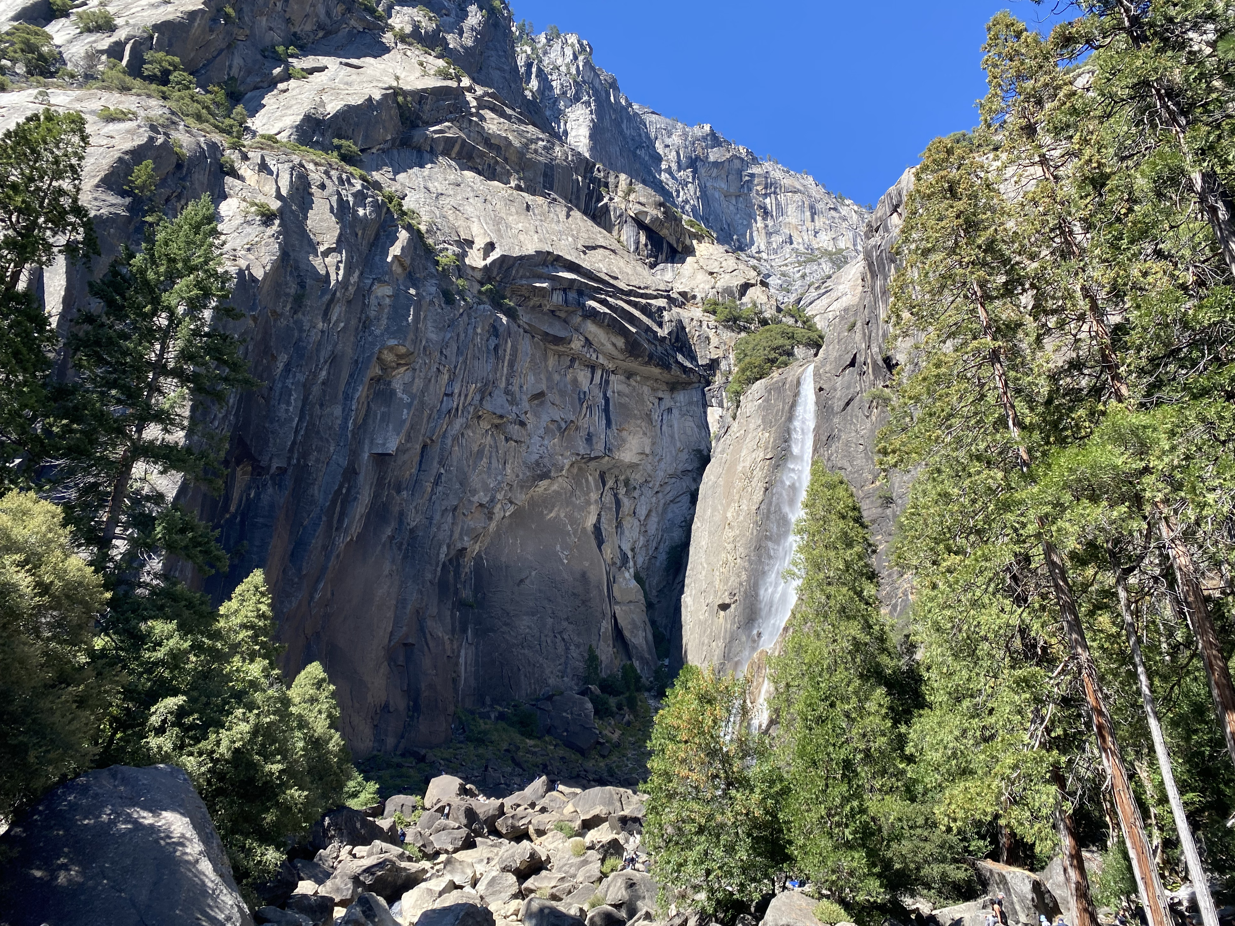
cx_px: 637
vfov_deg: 51.3
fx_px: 963
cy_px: 449
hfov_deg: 65.3
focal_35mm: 27
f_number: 1.8
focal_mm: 4.25
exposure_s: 1/877
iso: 32
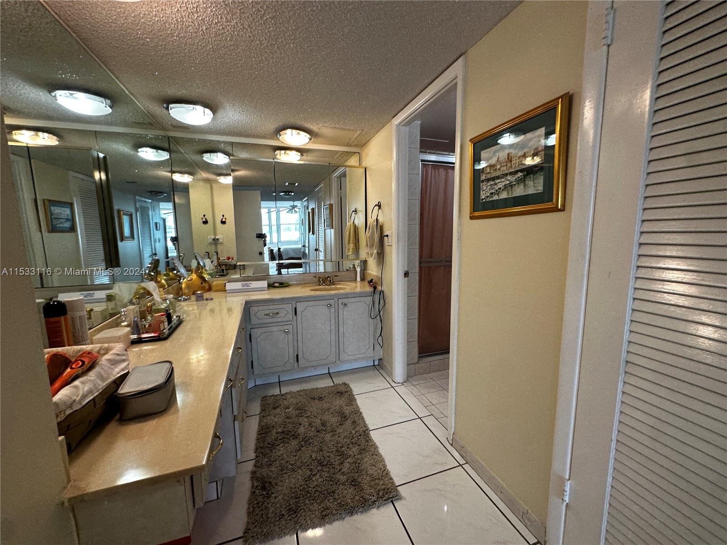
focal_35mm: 14
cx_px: 364
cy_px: 272
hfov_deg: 102.1
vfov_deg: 85.7
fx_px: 294
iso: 160
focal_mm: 2.22
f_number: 2.2
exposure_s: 1/120
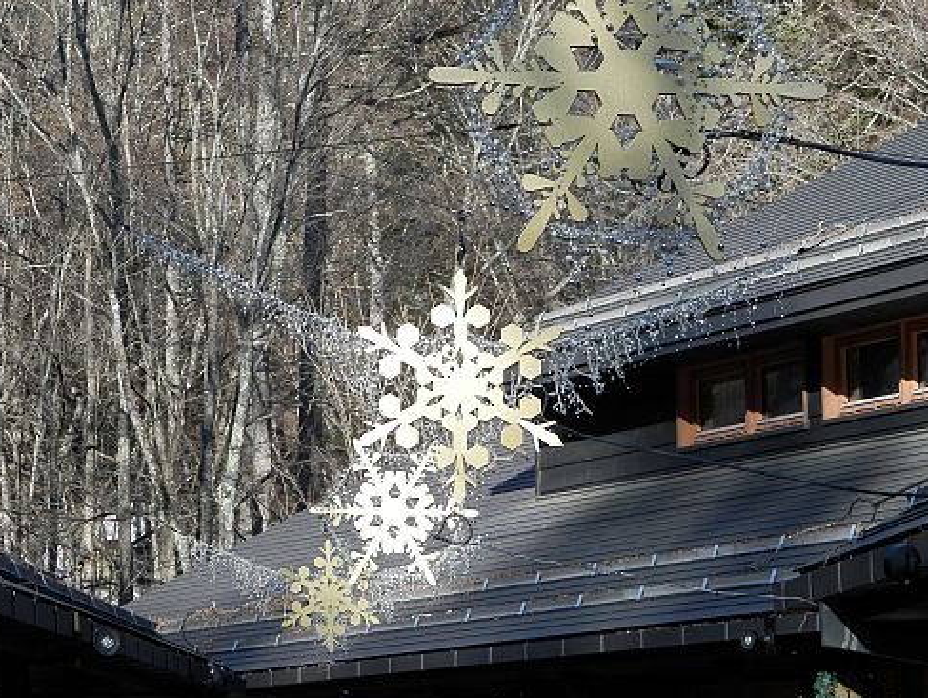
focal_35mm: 174
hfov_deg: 11.4
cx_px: 459
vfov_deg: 8.5
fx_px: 4668
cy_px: 326
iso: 80
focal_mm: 19
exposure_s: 1/250
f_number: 4.5
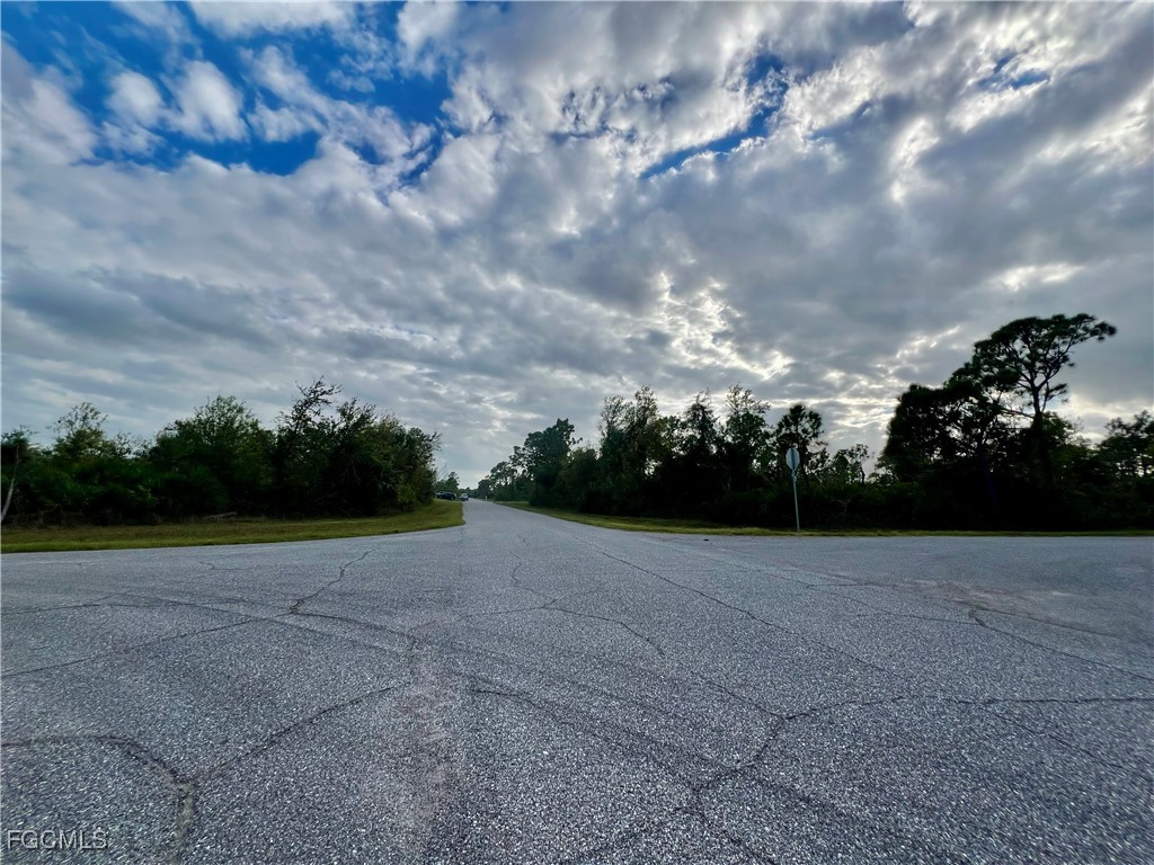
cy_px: 432
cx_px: 577
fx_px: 433
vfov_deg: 89.9
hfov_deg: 106.2
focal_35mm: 13
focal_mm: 1.57
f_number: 1.8
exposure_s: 1/2222
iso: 32
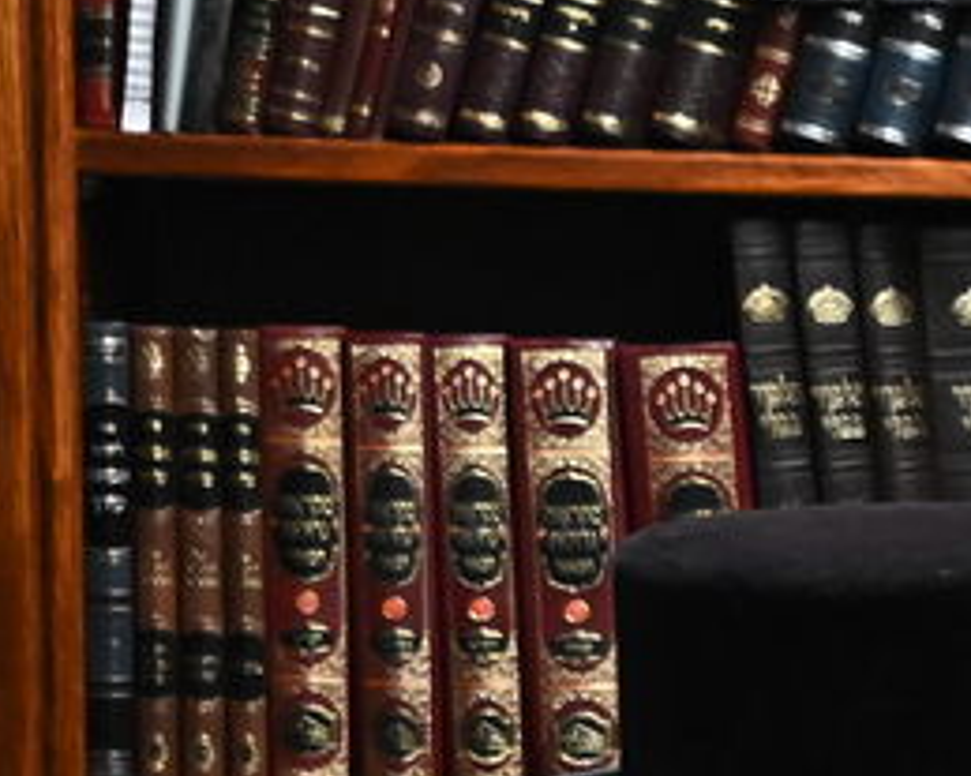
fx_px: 8446
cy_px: 967
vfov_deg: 5.2
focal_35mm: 294
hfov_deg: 6.2
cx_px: 2437
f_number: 5.6
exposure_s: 1/160
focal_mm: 58
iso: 3200
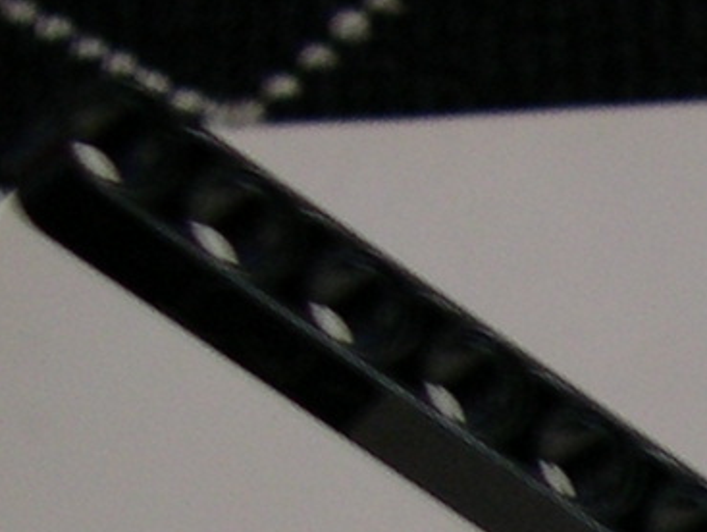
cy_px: 1392
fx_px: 4804
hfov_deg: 7.7
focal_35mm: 235
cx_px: 1817
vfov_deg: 6.0
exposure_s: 1/8
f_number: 2.8
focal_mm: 8
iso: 100
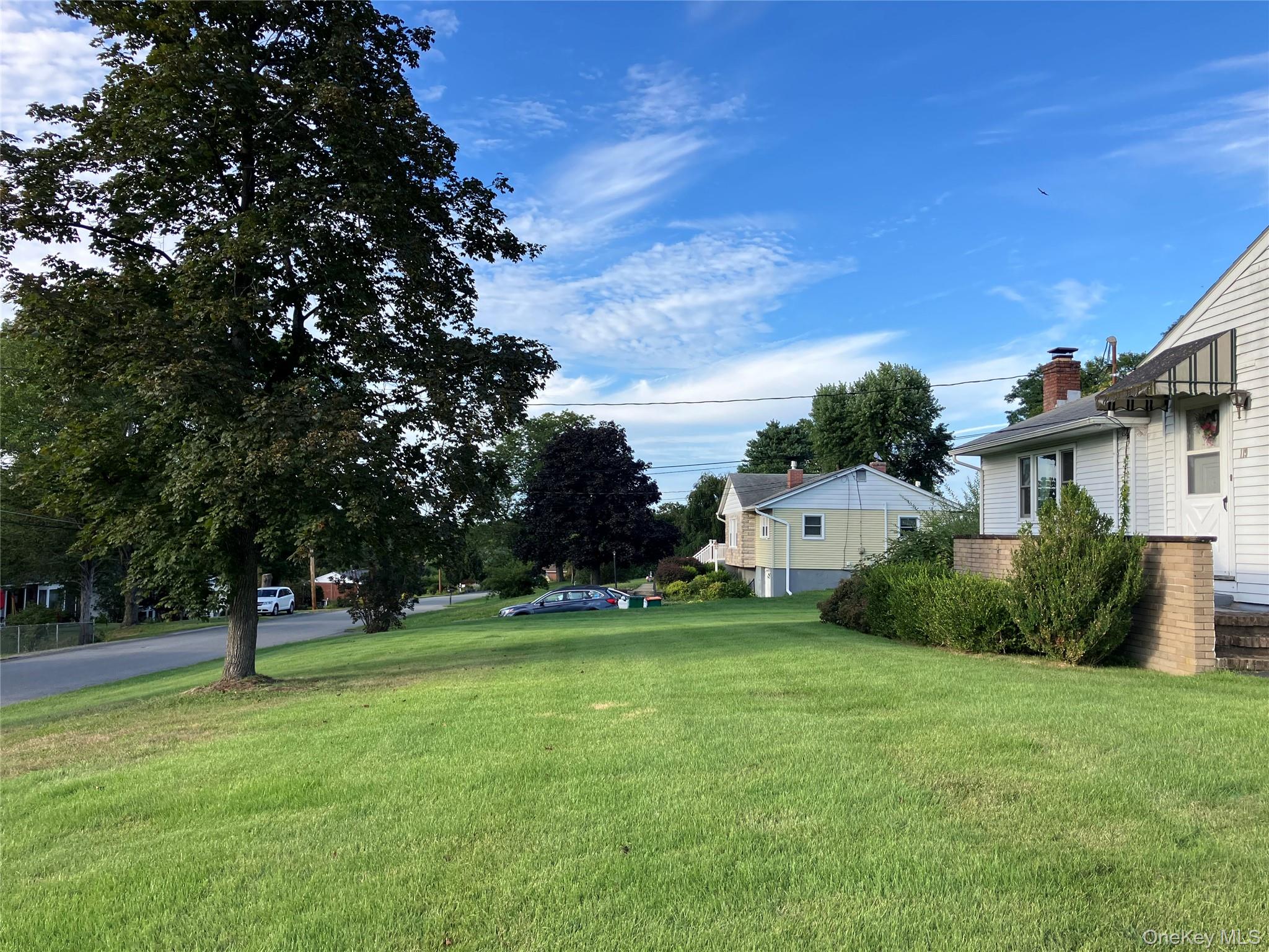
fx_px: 1026
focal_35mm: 28
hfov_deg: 63.4
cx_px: 634
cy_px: 476
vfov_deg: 49.7
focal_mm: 3.99
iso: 32
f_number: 1.8
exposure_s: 1/759
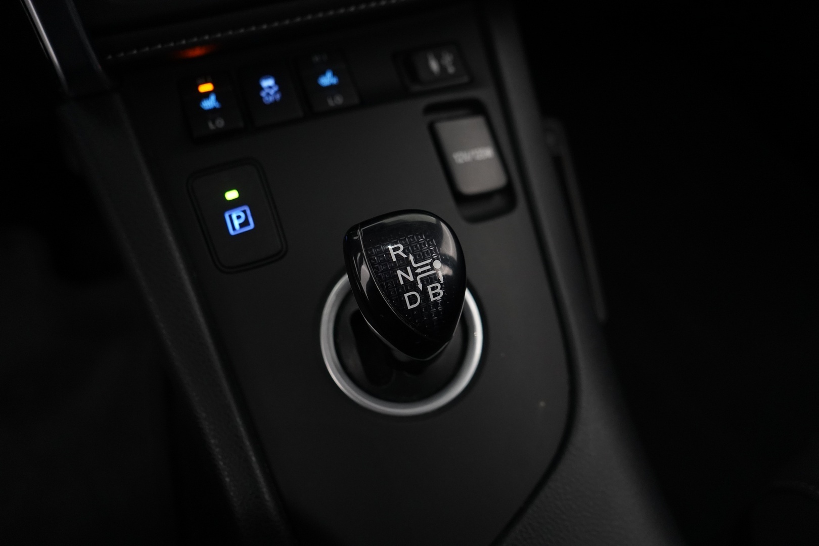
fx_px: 637
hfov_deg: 65.5
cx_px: 410
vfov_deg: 46.4
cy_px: 273
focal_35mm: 28
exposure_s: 1/60
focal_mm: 28
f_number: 3.5
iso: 4000
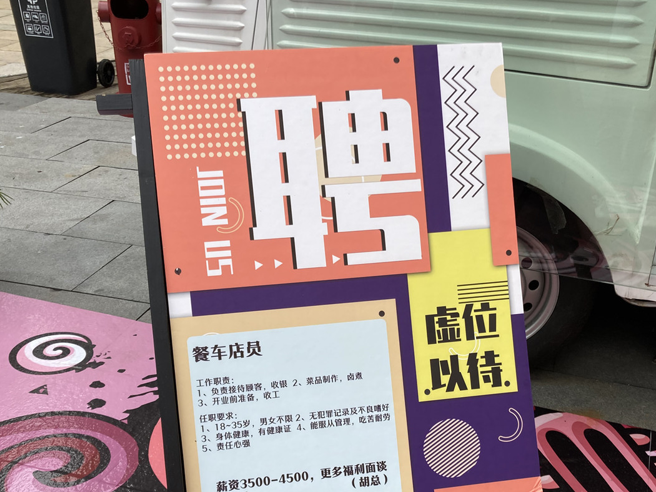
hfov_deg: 46.7
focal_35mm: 40
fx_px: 758
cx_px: 368
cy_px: 325
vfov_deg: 35.6
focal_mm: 3.99
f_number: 1.8
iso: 20
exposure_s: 1/813
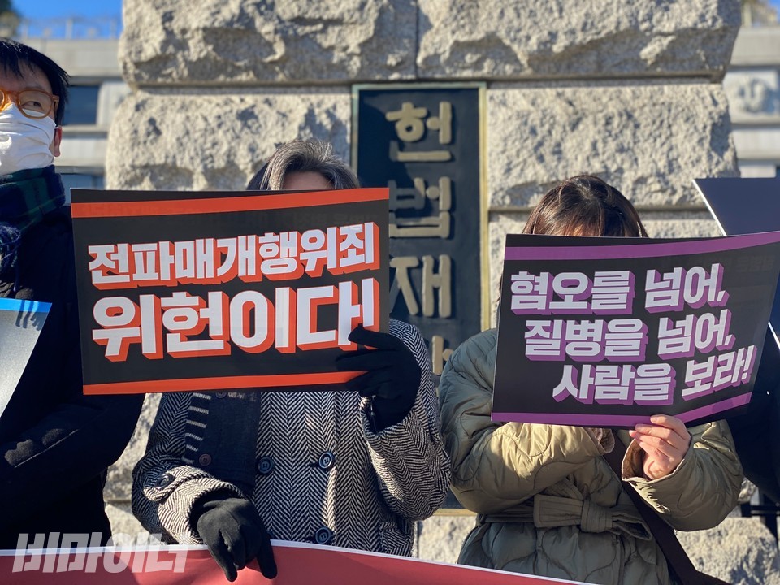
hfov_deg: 36.8
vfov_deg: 28.0
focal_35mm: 52
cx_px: 390
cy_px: 292
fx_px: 1172
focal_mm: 6
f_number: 2
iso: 20
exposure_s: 1/428
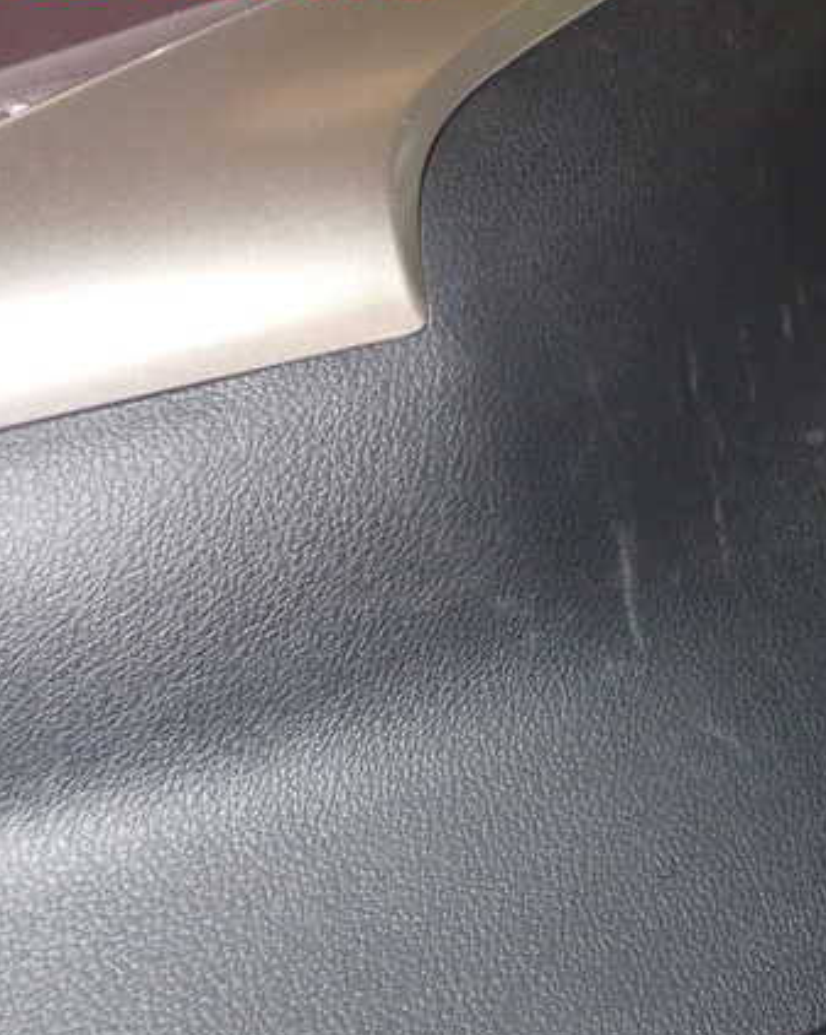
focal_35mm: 50
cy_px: 503
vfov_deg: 37.4
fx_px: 1530
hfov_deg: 29.1
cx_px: 726
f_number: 7.1
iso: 800
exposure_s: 1/40
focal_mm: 6.37
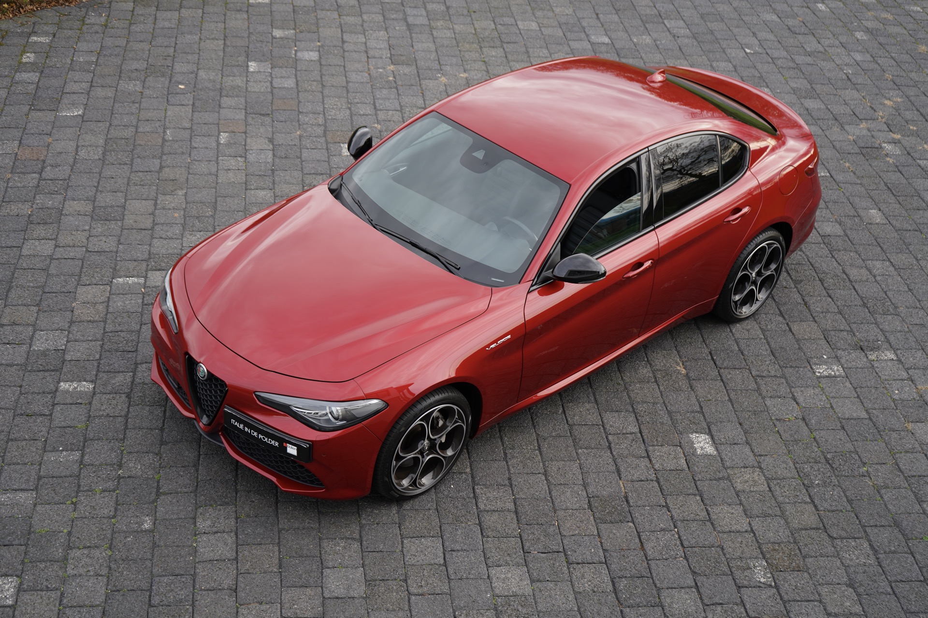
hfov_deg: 38.2
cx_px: 464
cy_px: 309
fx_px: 1340
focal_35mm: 52
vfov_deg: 26.0
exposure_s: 1/160
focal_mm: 52
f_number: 4.5
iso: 160
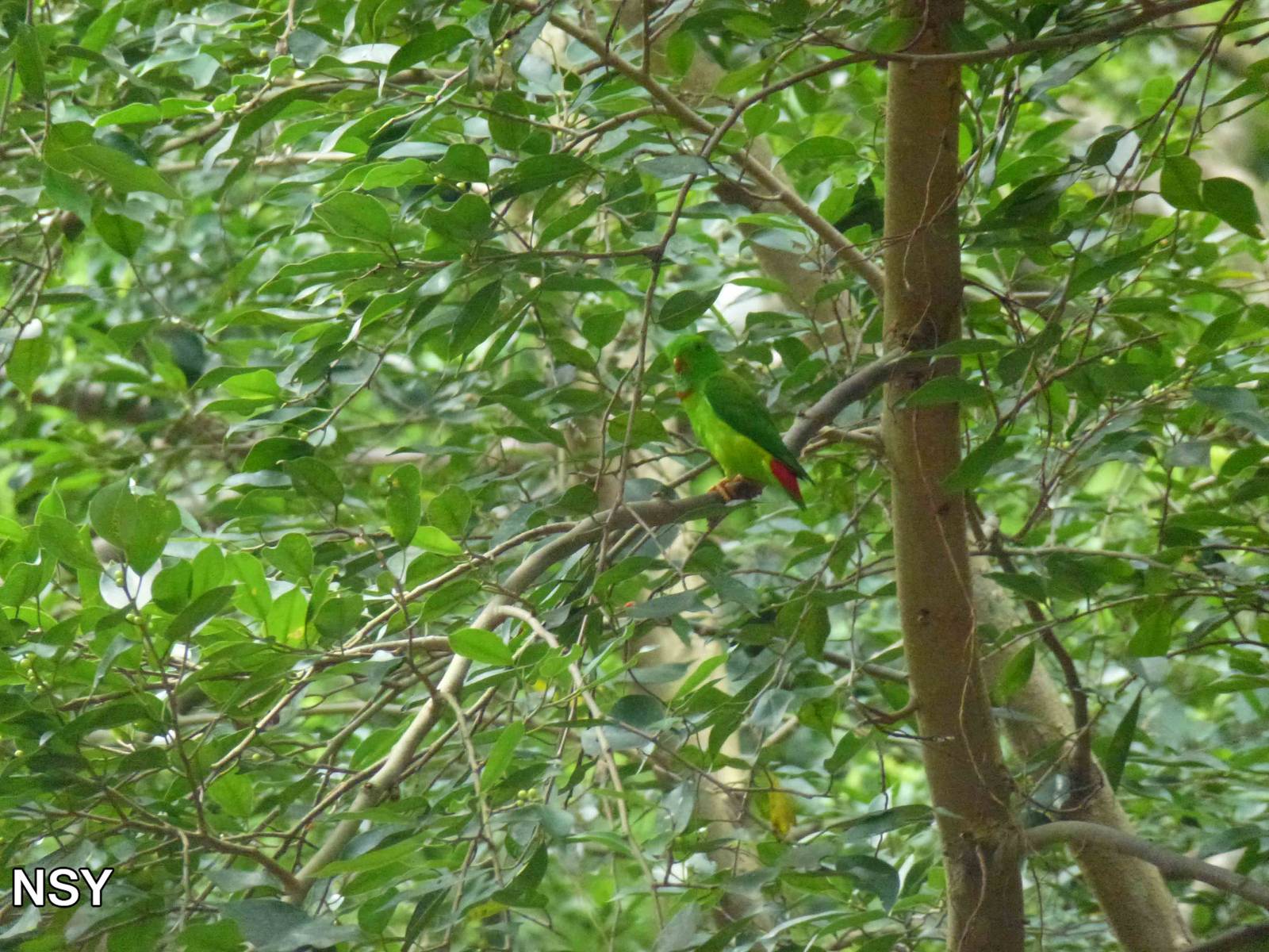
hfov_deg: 5.2
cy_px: 476
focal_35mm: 384
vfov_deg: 3.9
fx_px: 14077
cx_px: 634
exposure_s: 1/30
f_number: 5.9
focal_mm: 68.8
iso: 800
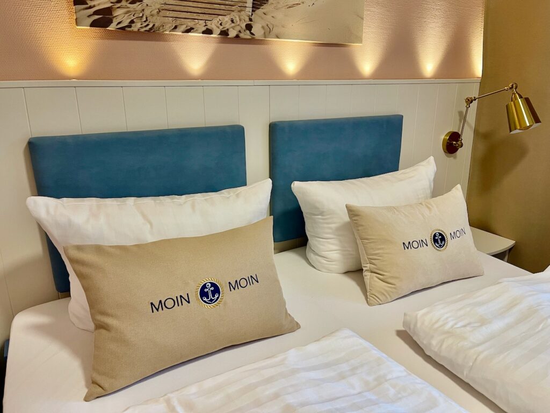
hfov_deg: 69.4
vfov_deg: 54.9
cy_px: 206
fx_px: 397
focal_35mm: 25
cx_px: 275
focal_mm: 5.1
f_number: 1.6
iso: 125
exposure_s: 1/50
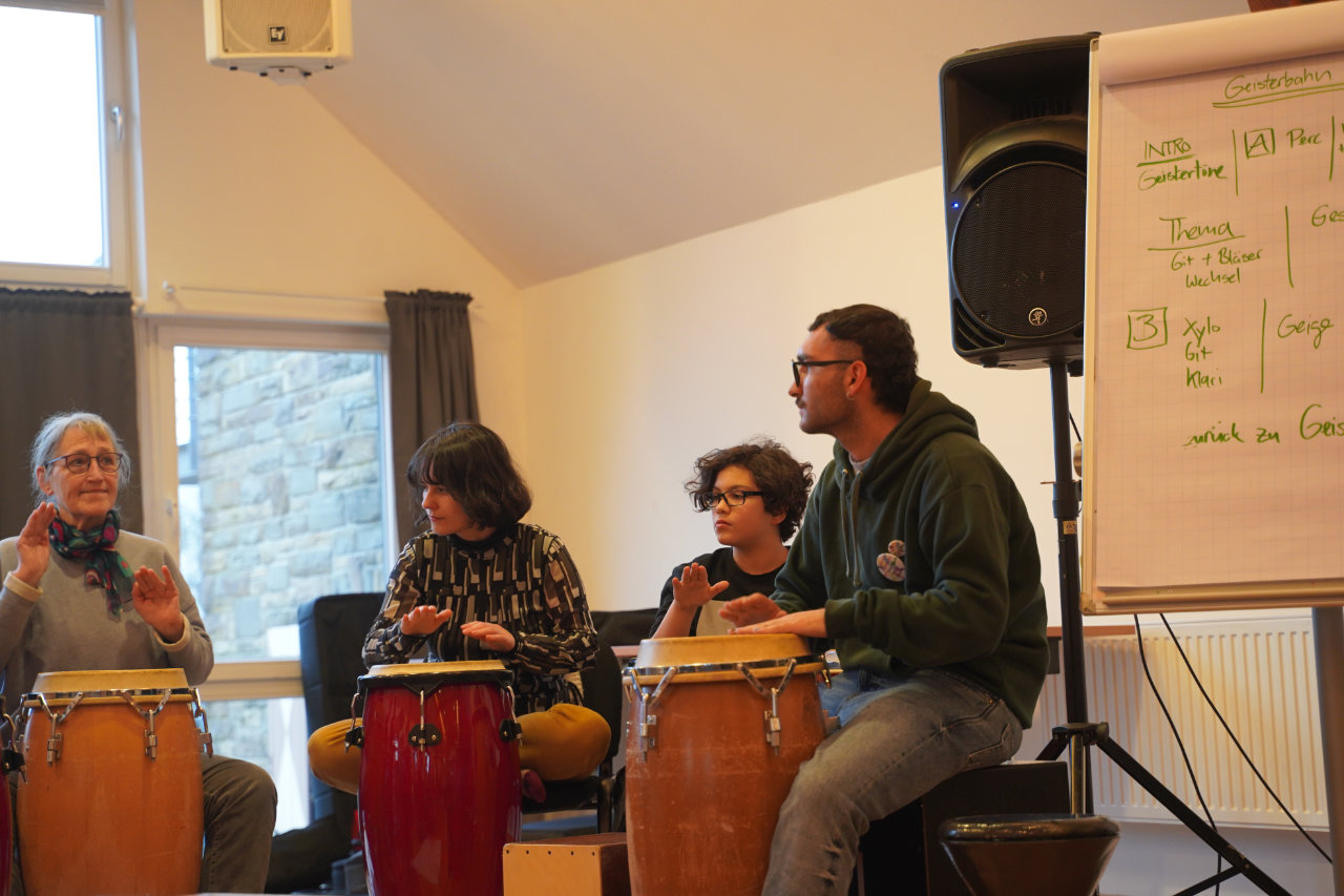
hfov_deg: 27.0
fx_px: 2799
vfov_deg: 18.2
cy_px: 448
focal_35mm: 75
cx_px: 672
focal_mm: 75
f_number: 4
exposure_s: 1/160
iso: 1600
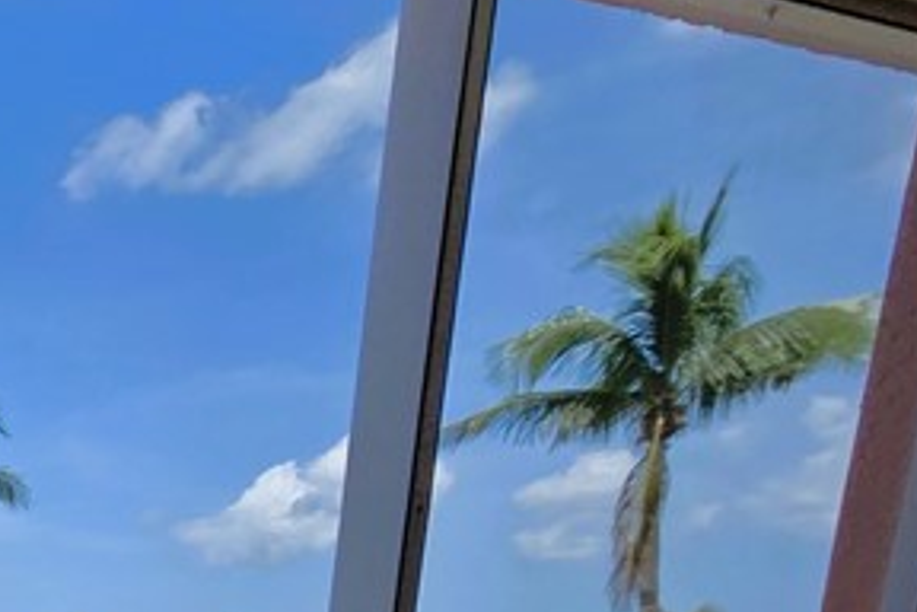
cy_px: 969
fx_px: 1223
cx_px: -697
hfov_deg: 23.2
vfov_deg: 22.1
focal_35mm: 48
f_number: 2.2
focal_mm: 2.2
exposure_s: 1/1571
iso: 50
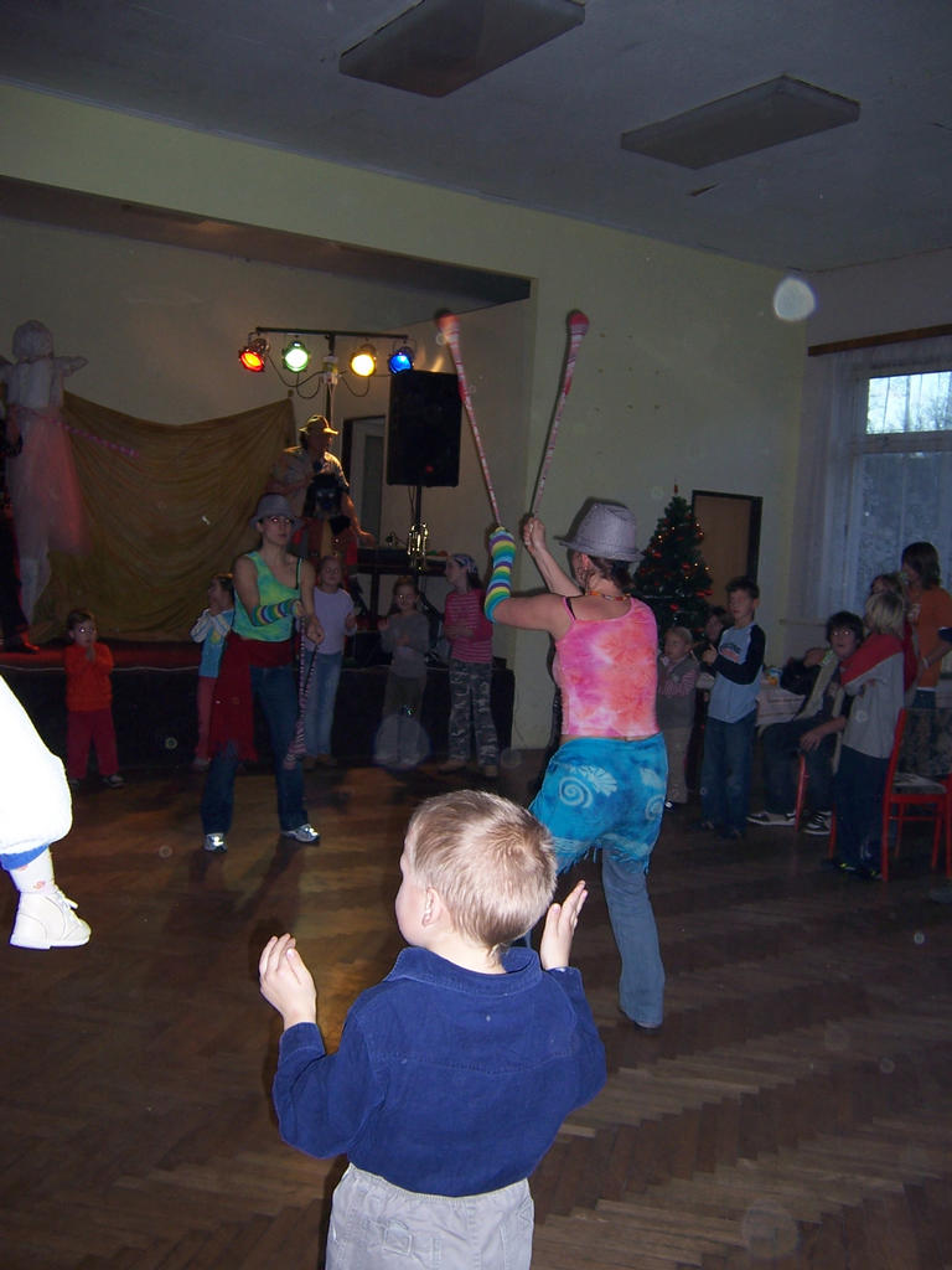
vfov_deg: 55.4
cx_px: 476
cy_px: 635
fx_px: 1210
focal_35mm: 33
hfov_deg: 42.9
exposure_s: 1/60
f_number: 2.8
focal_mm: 5.5
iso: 80
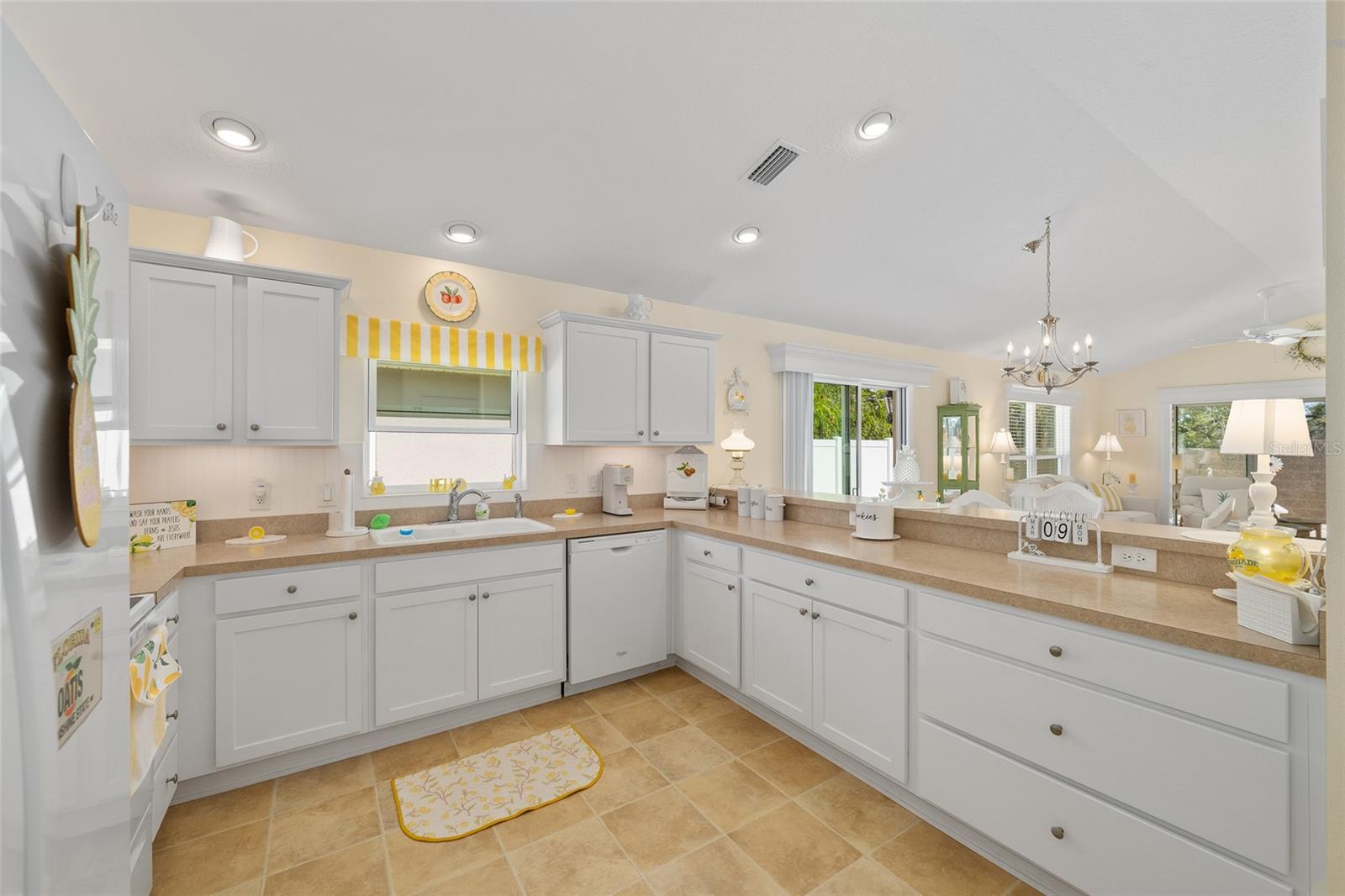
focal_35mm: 14
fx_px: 523
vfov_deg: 81.2
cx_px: 672
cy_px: 448
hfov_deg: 104.3
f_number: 8
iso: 320
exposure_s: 1/60
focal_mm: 14
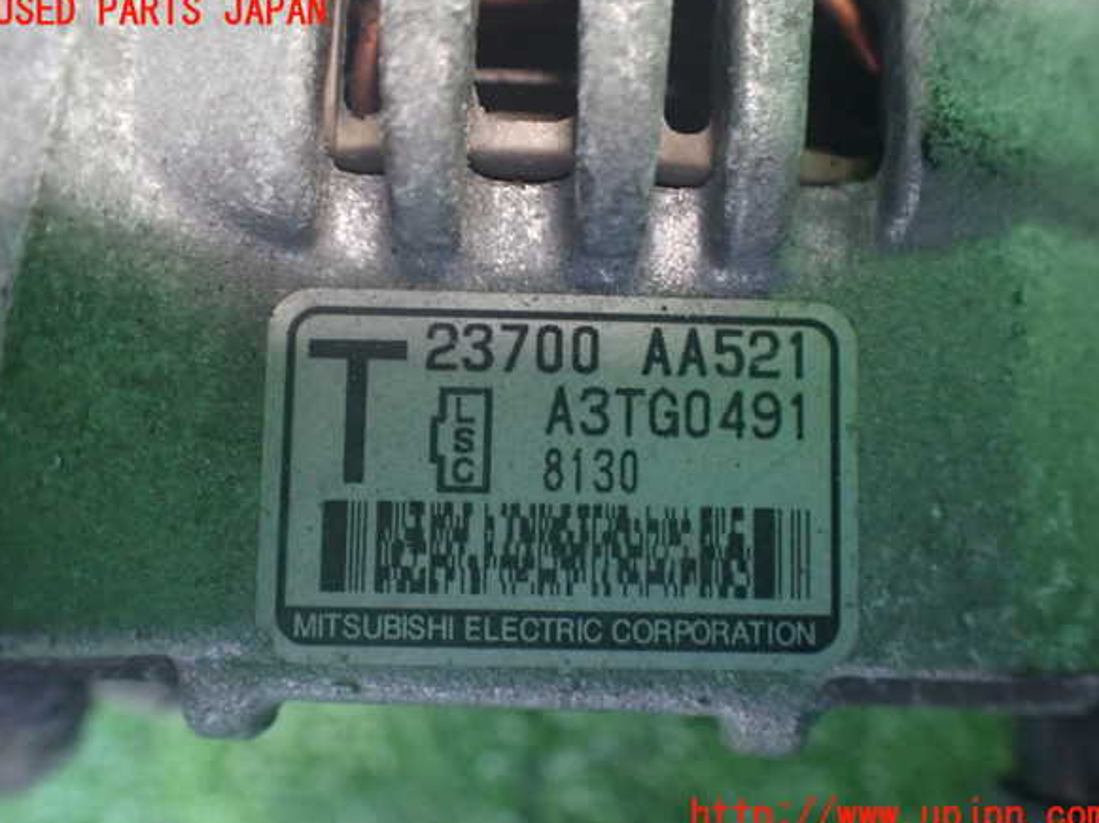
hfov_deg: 58.4
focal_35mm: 31
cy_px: 414
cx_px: 550
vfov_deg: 45.4
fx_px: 984
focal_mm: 5.4
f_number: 2.3
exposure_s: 1/30
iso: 1000
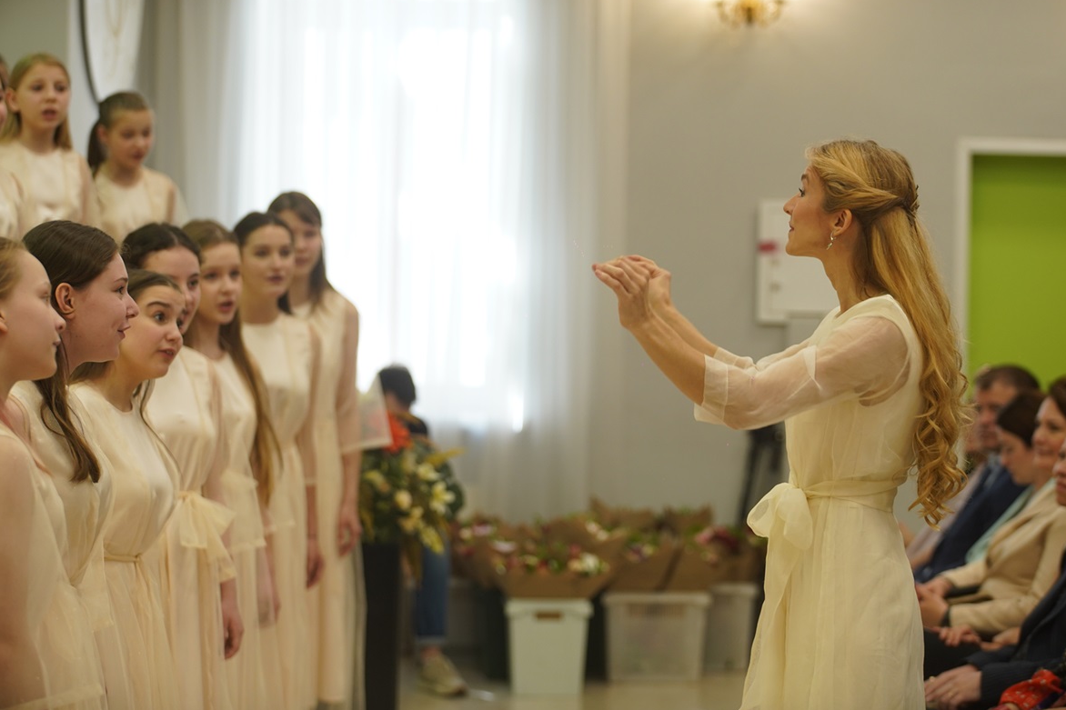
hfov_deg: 20.4
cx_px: 571
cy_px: 341
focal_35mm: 100
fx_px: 2960
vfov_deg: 13.7
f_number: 2.8
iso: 1000
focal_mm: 93
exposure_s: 1/160
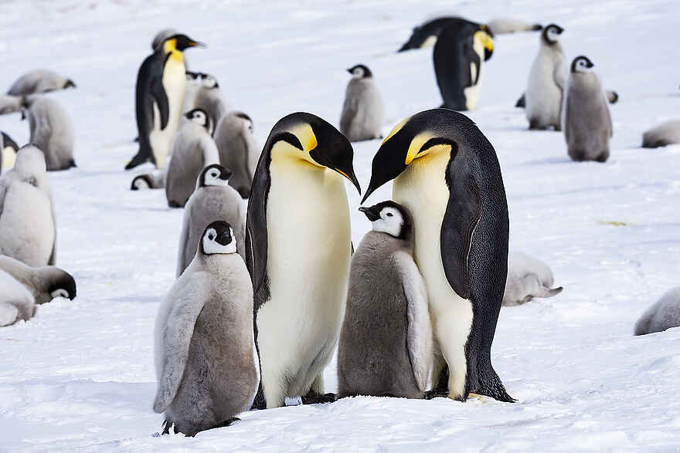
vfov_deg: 4.6
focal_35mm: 300
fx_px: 5667
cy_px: 226
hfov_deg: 6.9
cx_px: 340
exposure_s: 1/1500
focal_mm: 200
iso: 200
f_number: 8
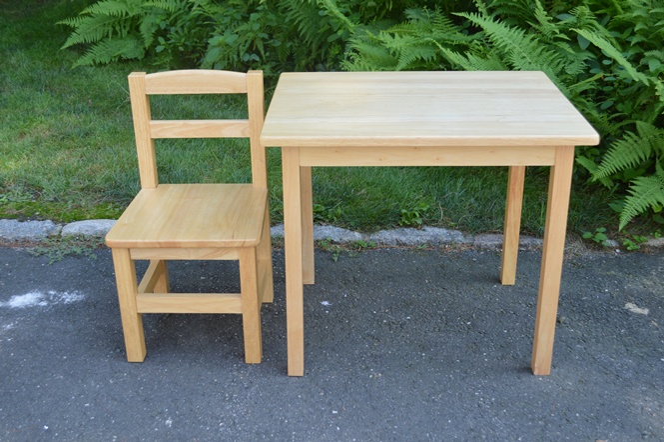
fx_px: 802
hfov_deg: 45.0
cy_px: 221
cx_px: 332
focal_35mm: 44
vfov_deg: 30.8
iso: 160
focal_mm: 29
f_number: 5.6
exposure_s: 1/125
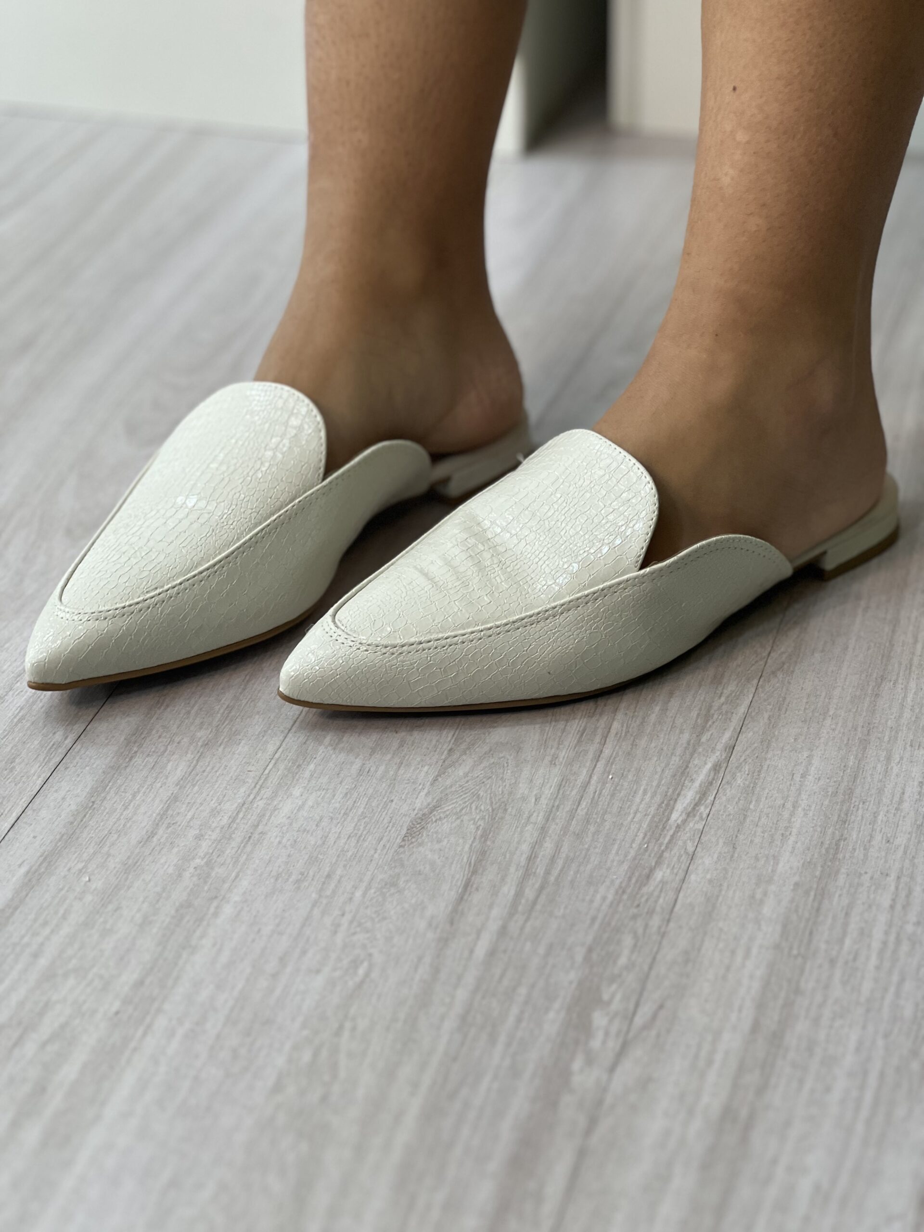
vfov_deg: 25.3
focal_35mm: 77
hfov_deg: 19.1
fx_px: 2740
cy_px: 616
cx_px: 462
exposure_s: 1/120
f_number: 2.8
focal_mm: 9
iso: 100
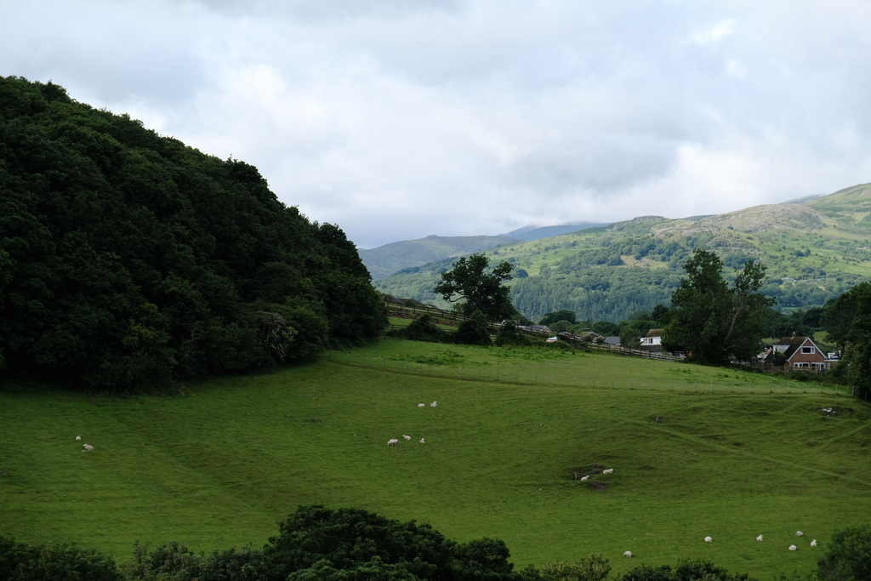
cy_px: 290
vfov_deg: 13.0
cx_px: 436
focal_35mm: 105
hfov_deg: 19.5
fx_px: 2541
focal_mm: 70
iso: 320
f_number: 4.5
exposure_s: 1/1250
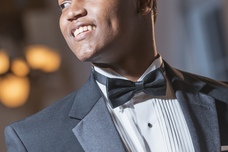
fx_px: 1514
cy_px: 36
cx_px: 124
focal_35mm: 239
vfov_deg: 5.7
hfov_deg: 8.6
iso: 250
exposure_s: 1/200
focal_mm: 140
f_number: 3.5
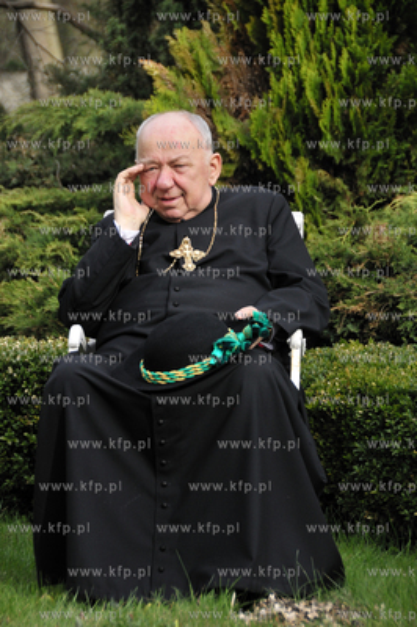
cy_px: 314
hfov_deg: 7.0
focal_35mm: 195
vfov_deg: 10.6
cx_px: 208
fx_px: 3394
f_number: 5.6
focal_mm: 130
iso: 400
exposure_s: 1/640
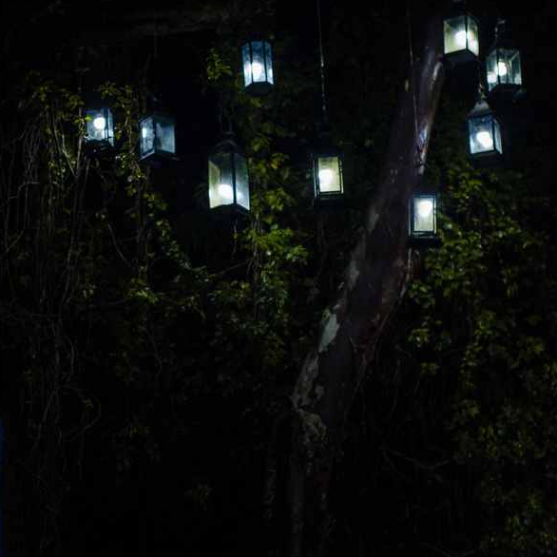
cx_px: 200
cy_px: 306
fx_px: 1584
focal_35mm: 87
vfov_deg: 19.9
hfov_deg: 19.9
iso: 320
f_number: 3.5
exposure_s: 1/200
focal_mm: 50
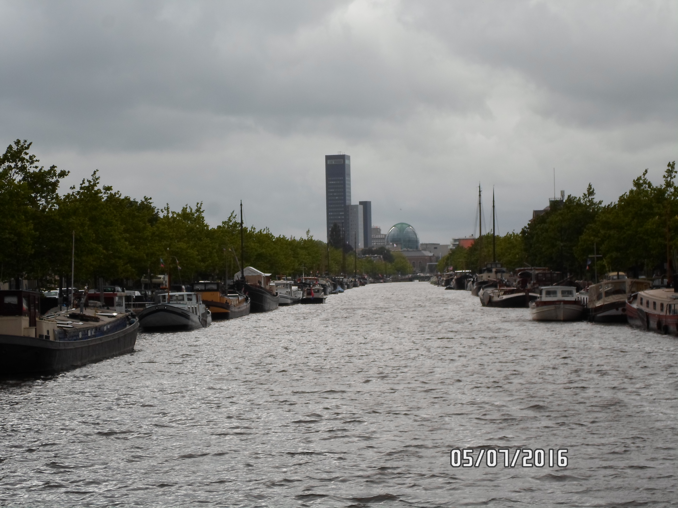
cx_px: 339
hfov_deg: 19.6
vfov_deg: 14.8
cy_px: 254
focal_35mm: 100
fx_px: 1959
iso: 80
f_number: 5.2
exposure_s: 1/250
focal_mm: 18
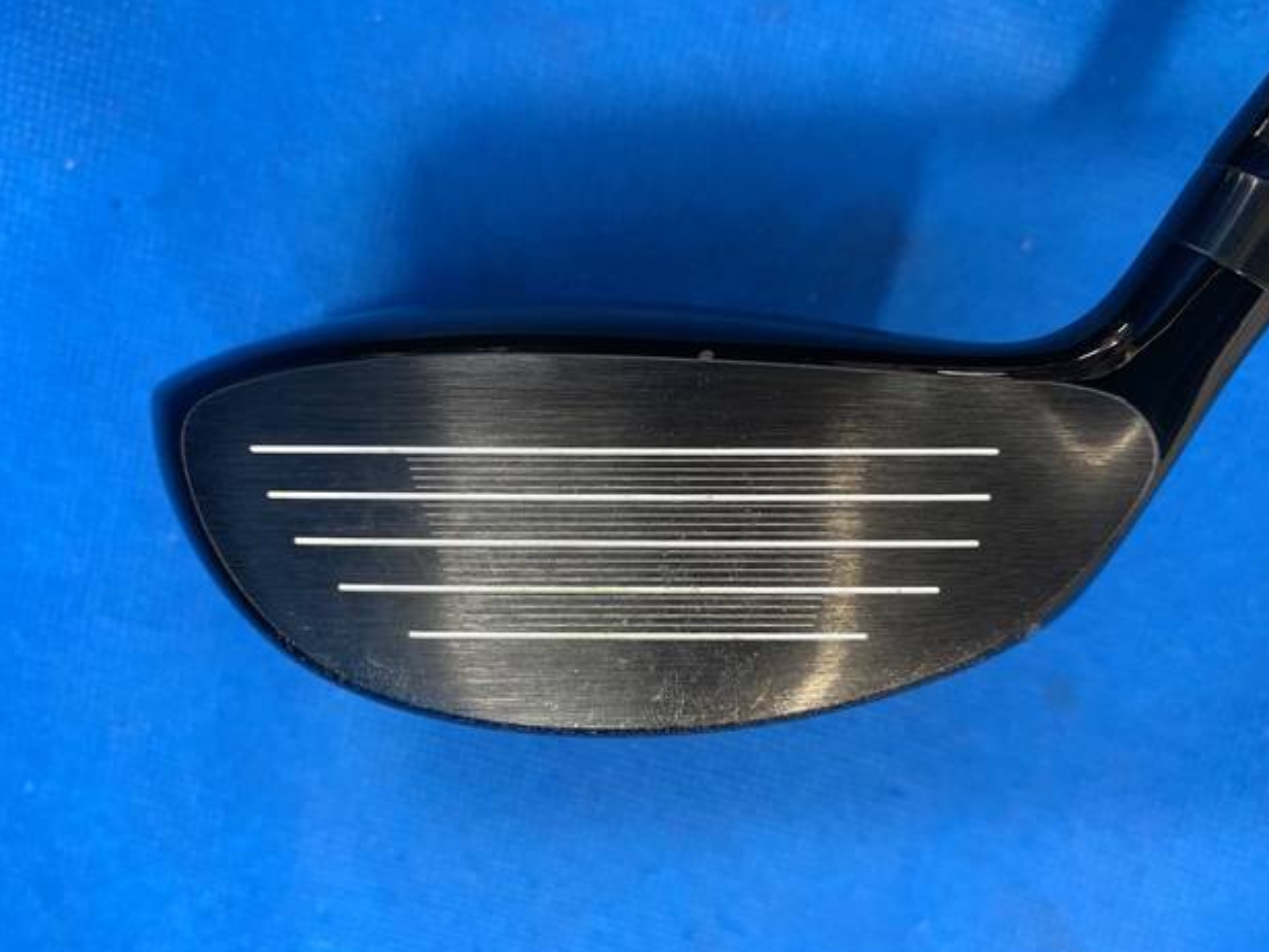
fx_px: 990
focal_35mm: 27
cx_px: 657
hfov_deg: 65.3
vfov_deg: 51.3
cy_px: 488
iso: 160
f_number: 1.8
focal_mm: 4.25
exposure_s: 1/60
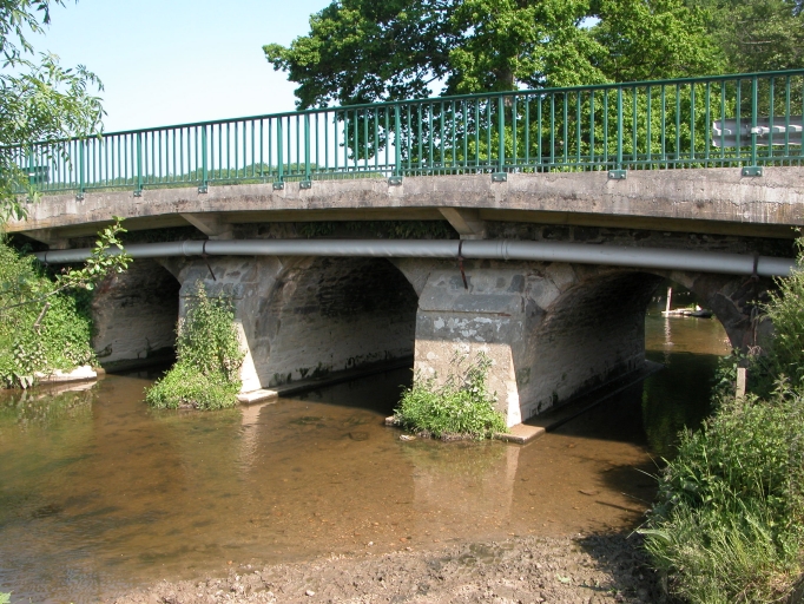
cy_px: 302
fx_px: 813
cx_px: 402
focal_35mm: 35
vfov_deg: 40.7
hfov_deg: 52.6
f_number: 5
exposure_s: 1/177
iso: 100
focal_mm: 8.9
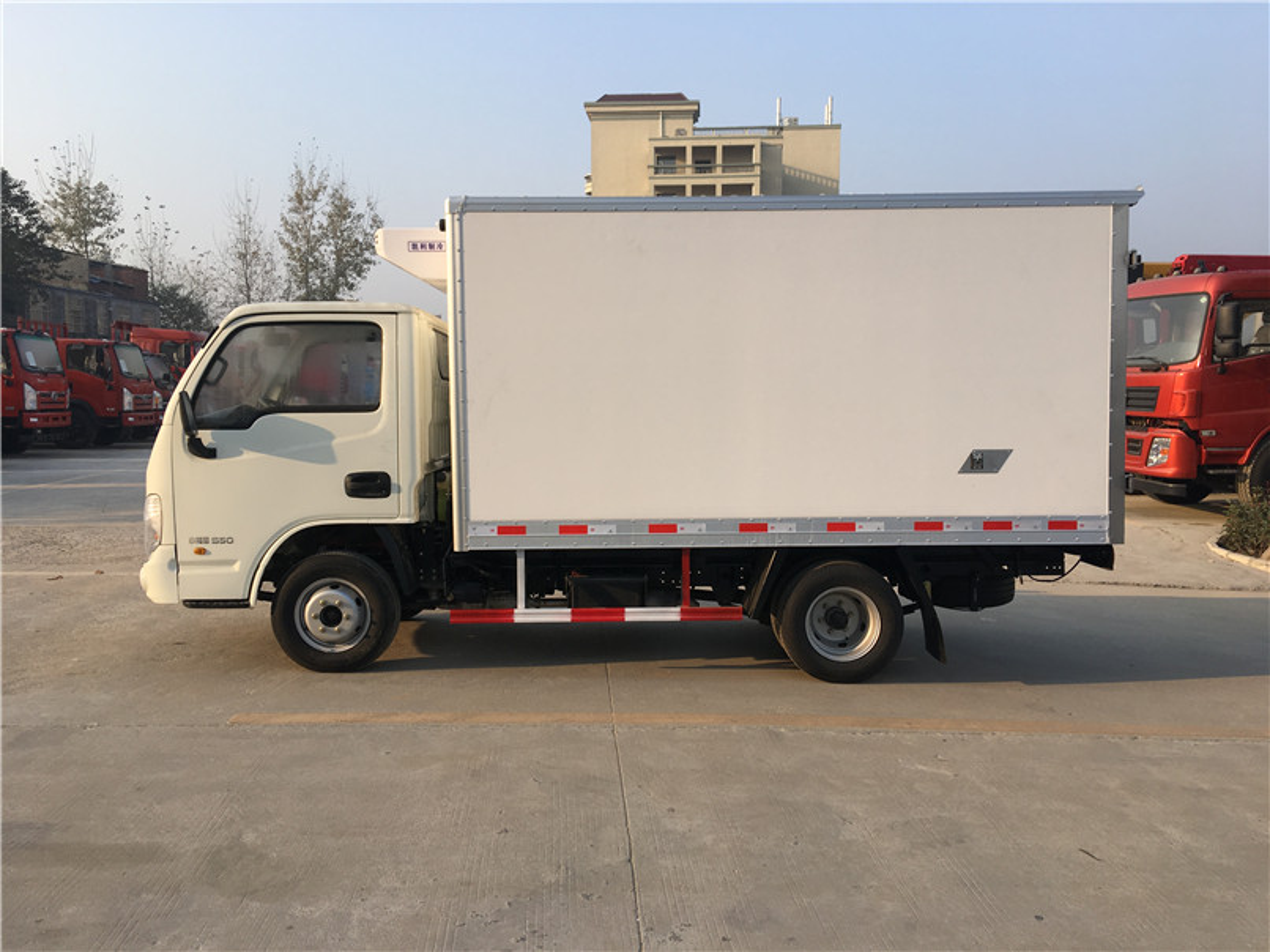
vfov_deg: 48.2
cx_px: 635
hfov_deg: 61.7
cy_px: 476
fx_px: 1064
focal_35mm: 29
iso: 25
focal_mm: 4.15
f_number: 2.2
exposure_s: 1/761
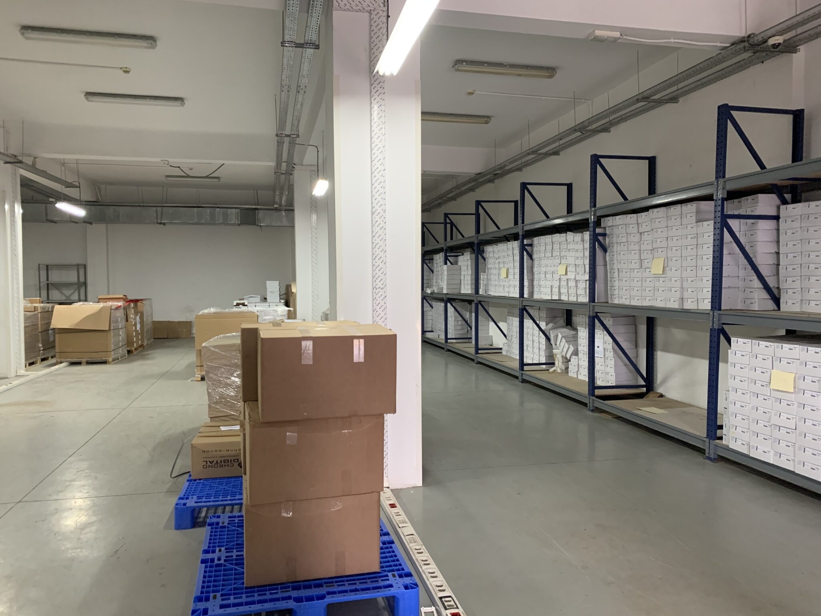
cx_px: 410
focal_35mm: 26
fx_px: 617
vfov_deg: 53.1
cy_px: 308
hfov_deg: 67.3
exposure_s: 1/50
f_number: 1.8
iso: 320
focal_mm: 4.25
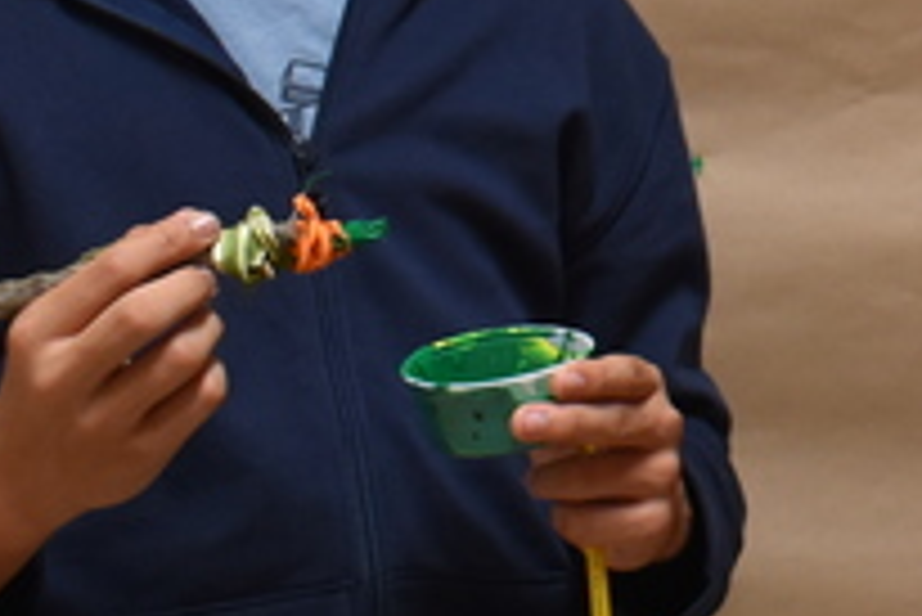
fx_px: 4229
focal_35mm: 165
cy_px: -128
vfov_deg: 8.2
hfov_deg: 11.6
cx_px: 1592
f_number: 3.8
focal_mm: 22
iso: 800
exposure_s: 1/60
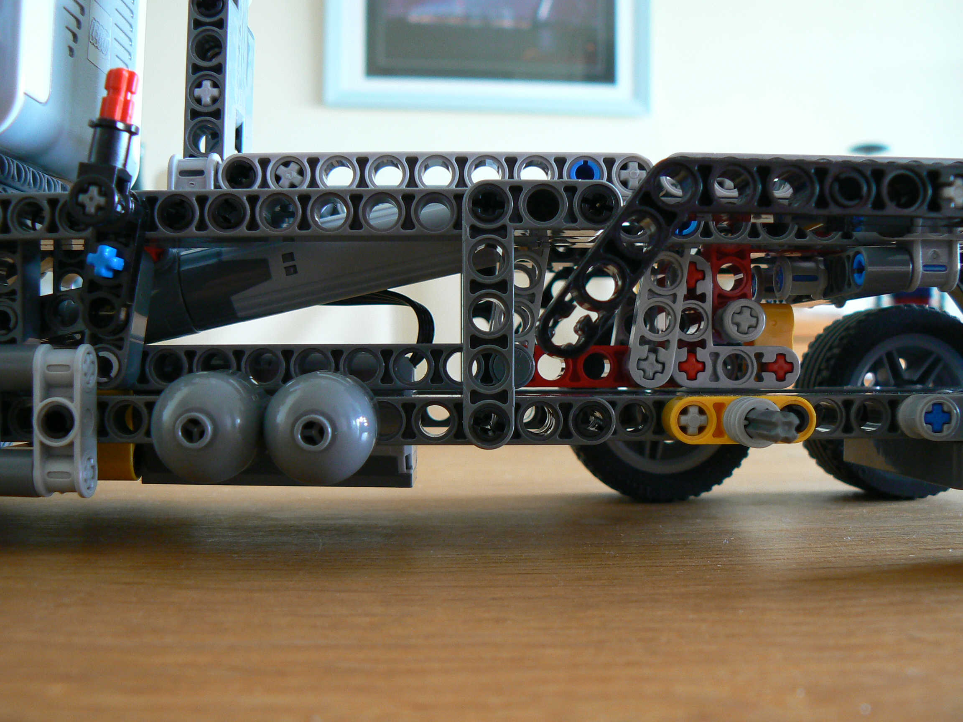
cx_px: 482
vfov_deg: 39.7
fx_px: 1002
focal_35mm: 36
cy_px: 361
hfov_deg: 51.4
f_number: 2.8
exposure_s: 1/5
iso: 100
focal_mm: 6
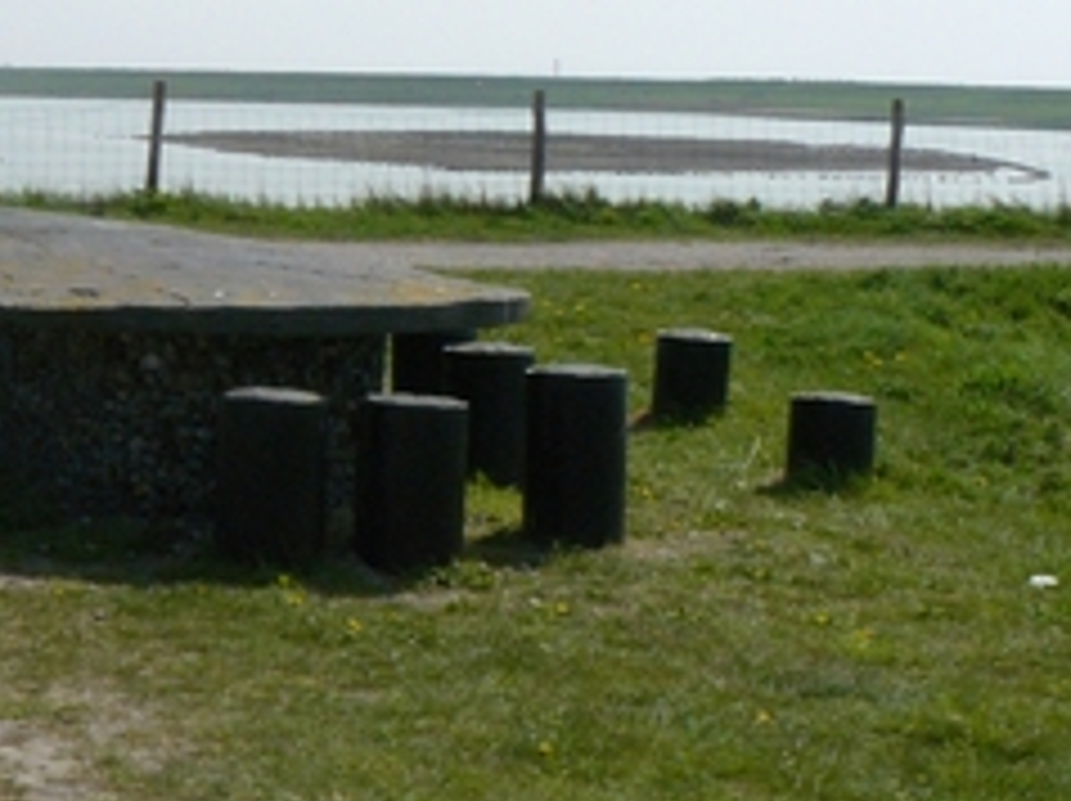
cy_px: 518
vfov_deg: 14.6
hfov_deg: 19.3
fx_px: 3122
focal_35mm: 101
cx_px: 270
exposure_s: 1/640
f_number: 8
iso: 200
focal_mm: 6.7
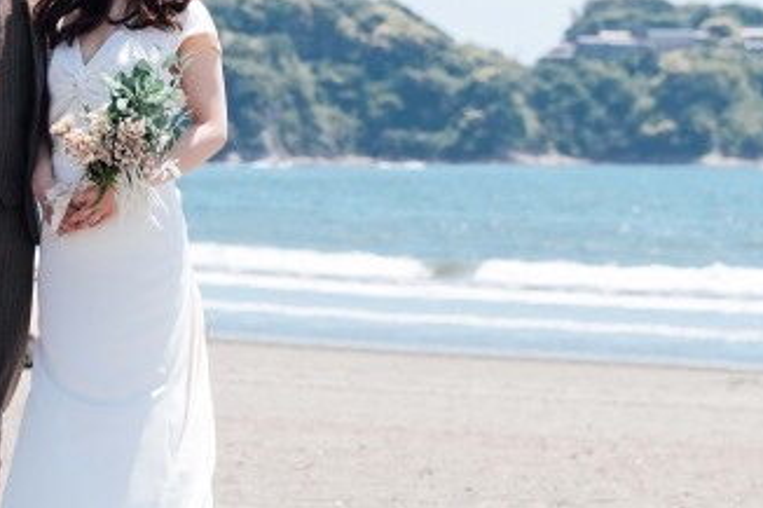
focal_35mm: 184
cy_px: 107
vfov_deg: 7.4
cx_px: 314
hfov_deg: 11.2
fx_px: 3898
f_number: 3.2
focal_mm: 50
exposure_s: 1/2000
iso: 160
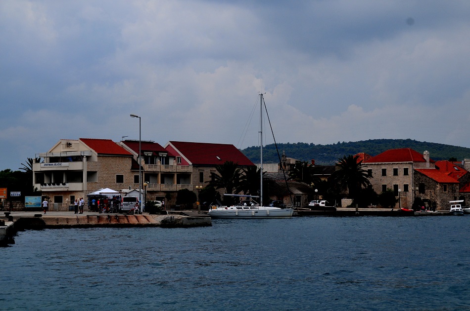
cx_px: 235
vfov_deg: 18.1
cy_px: 156
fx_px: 978
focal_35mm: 75
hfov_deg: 27.0
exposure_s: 1/1600
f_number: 6.3
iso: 250
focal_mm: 50
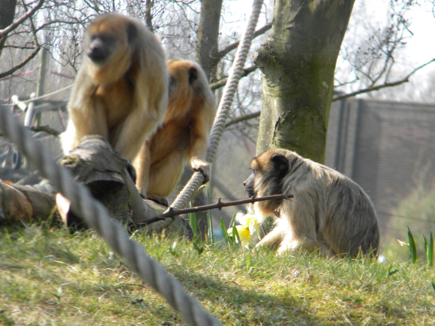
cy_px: 163
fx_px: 5203
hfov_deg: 4.8
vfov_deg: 3.6
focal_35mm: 414
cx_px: 218
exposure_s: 1/250
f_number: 5.4
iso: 138
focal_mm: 75
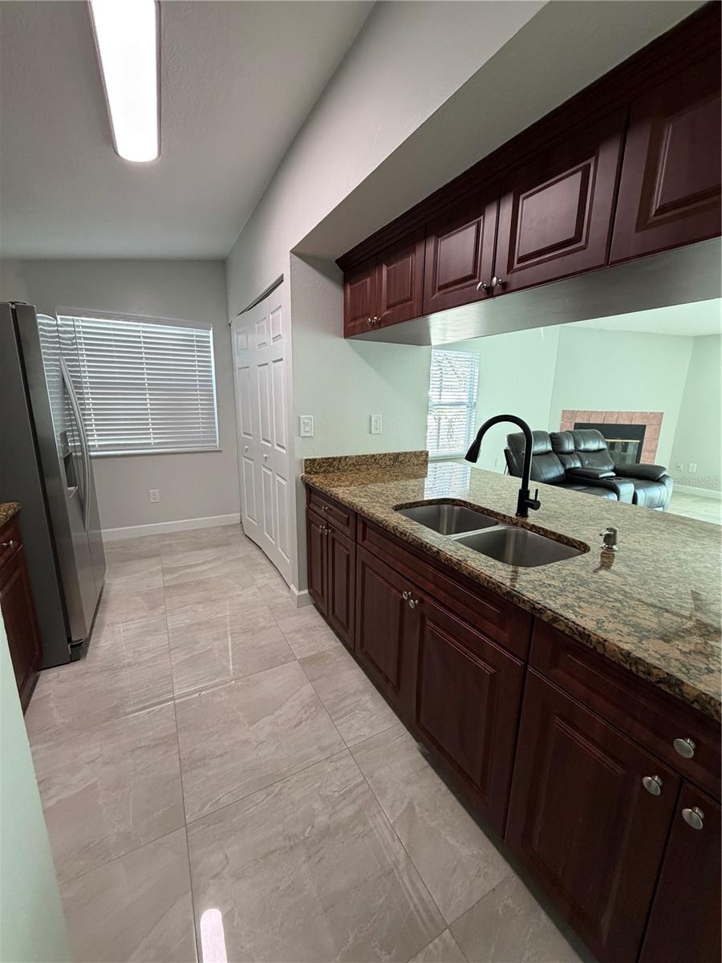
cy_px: 482
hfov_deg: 85.7
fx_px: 389
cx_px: 361
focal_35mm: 14
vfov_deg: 102.1
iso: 320
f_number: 2.2
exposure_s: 1/121
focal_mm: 2.22
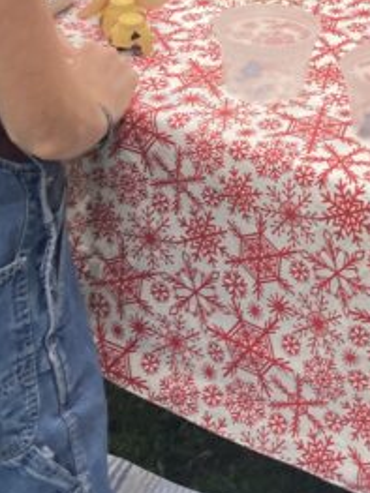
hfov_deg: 13.1
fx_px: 1555
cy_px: -96
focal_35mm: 109
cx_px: 477
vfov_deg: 17.2
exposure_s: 1/121
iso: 50
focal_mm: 3.99
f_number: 1.8
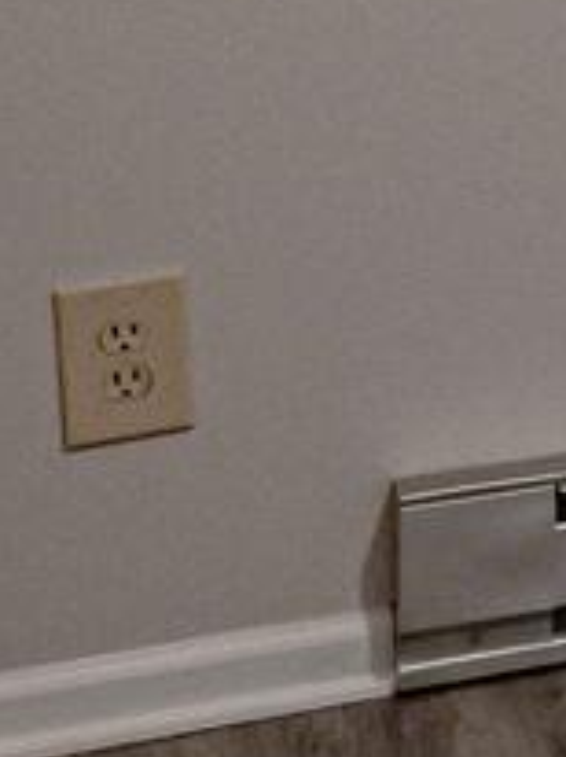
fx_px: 3343
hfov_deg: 6.6
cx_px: 2576
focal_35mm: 153
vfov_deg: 11.9
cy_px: -604
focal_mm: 16
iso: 800
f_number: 4
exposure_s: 1/160
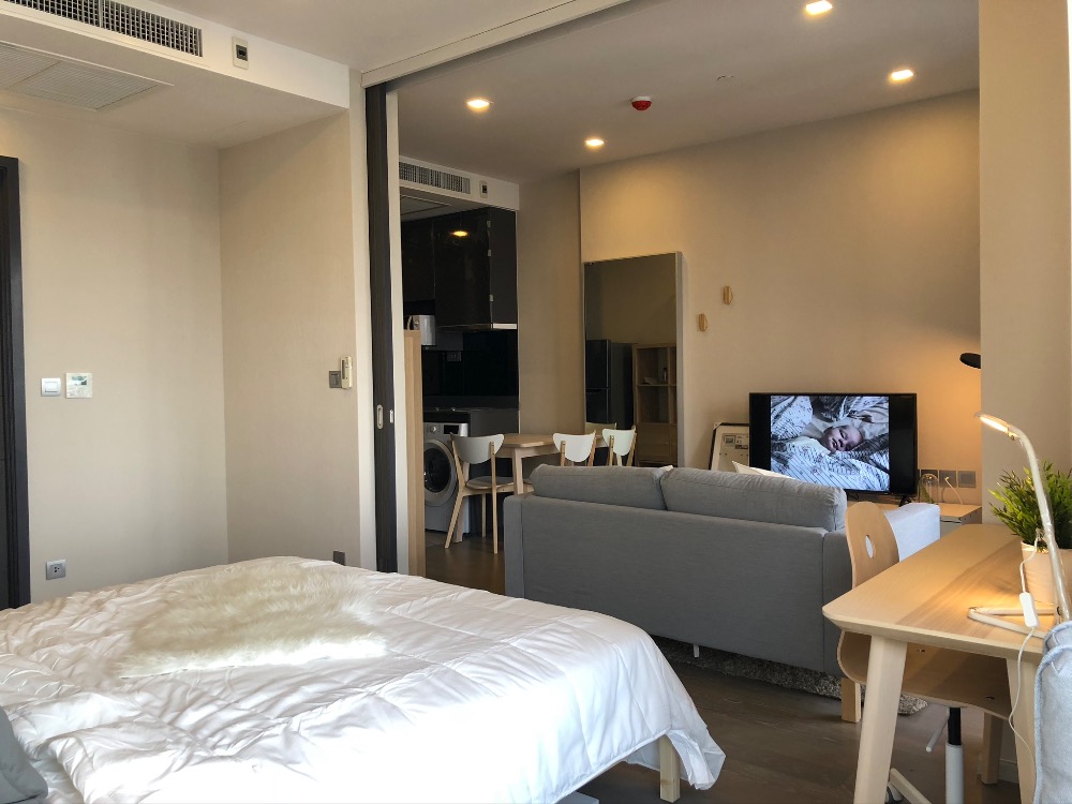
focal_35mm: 28
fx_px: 867
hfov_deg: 63.4
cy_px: 402
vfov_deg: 49.7
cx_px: 536
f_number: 1.8
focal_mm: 4
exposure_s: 1/33
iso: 32
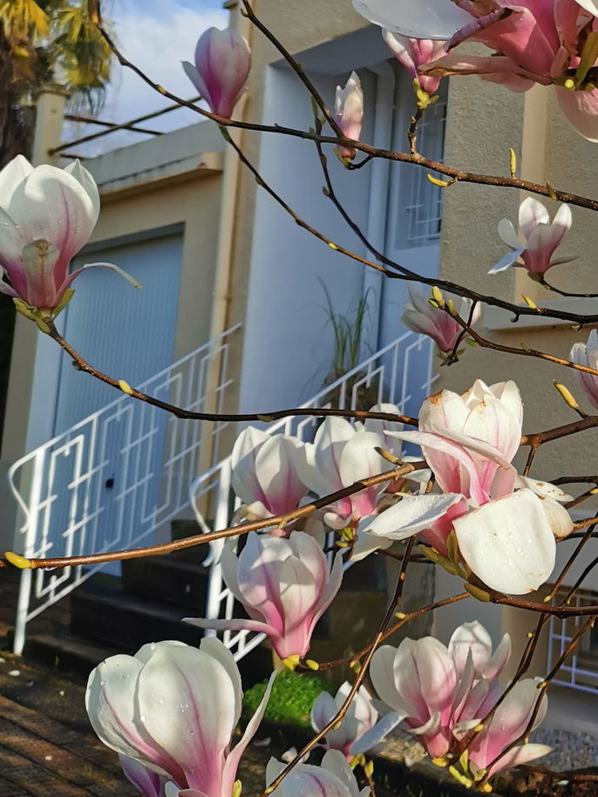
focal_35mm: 63
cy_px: 231
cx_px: 613
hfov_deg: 22.3
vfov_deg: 30.4
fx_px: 1450
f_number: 1.8
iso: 50
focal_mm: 5.58
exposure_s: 1/2625
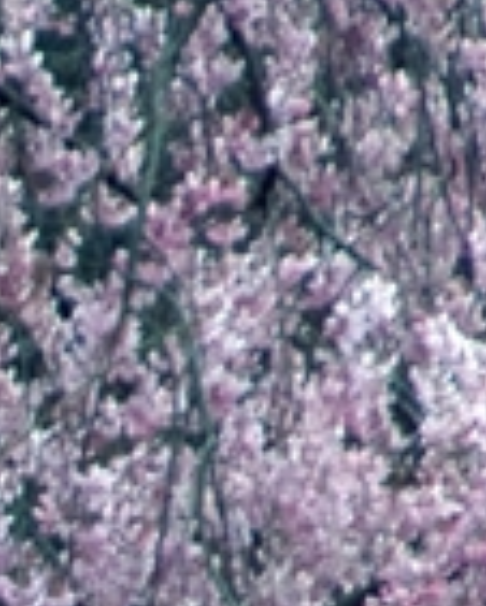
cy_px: 881
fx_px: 24372
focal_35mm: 1357
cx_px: -998
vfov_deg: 1.4
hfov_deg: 1.1
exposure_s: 1/1000
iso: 400
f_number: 6.3
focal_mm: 170
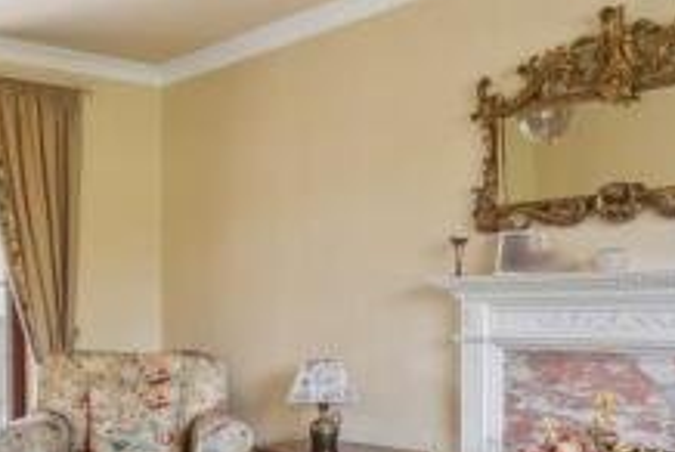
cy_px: 327
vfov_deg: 27.8
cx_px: 194
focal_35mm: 48
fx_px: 901
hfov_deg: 40.2
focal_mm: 16
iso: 200
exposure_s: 1/8
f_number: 8
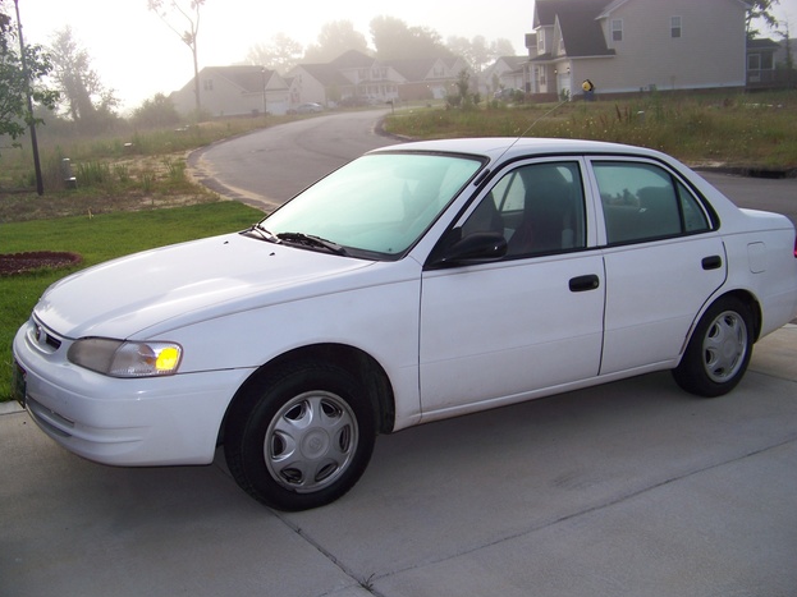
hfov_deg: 50.1
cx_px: 399
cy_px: 303
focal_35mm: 37
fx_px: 852
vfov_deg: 38.7
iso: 64
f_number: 2.8
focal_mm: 5.85
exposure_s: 1/640
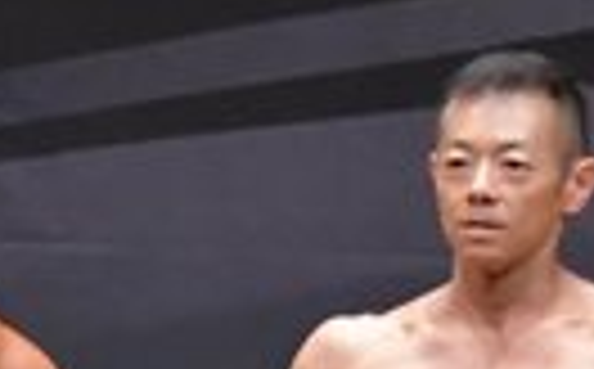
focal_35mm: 1211
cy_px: 648
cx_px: -592
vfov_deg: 1.1
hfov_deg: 1.7
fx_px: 19571
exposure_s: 1/400
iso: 8000
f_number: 5.6
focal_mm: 135
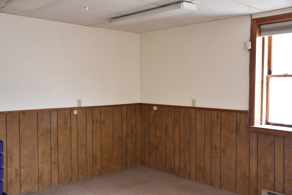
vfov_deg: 36.9
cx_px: 146
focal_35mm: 36
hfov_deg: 53.1
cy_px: 98
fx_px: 292
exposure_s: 1/60
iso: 1400
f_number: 4
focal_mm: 24
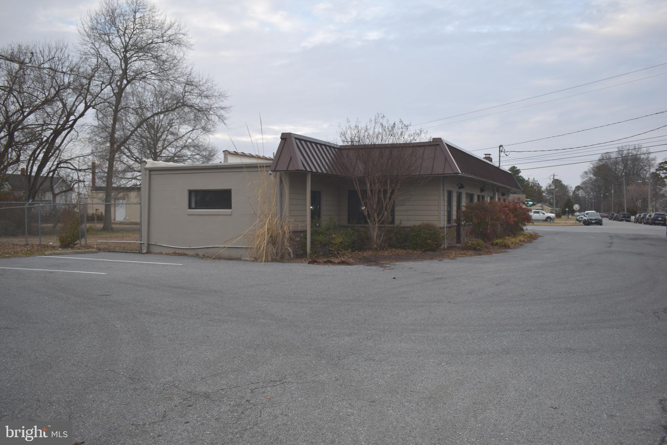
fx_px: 556
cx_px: 334
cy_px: 222
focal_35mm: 30
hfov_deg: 61.9
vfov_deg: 43.6
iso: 100
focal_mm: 20
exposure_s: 1/200
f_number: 4.5
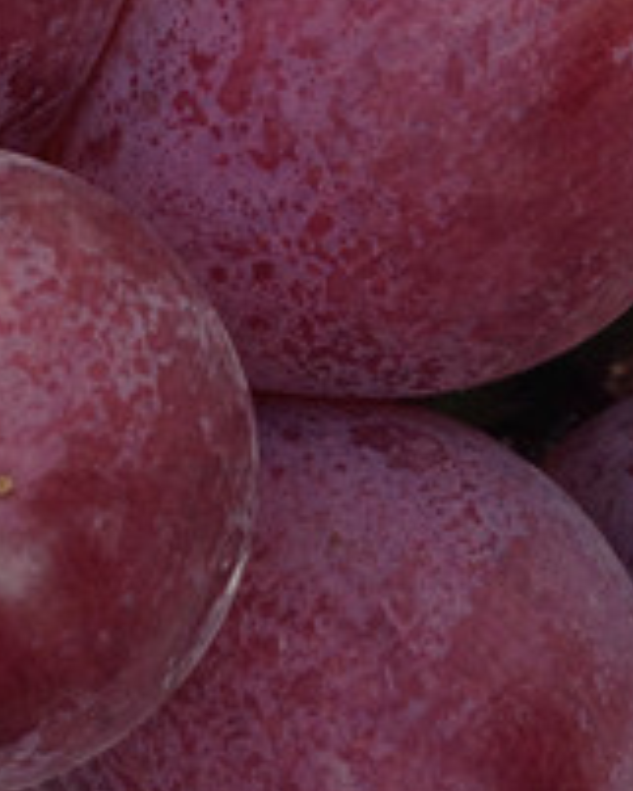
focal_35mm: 128
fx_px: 2995
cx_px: -189
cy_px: 327
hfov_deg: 11.7
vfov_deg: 15.0
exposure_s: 1/226
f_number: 2.4
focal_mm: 4.13
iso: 50
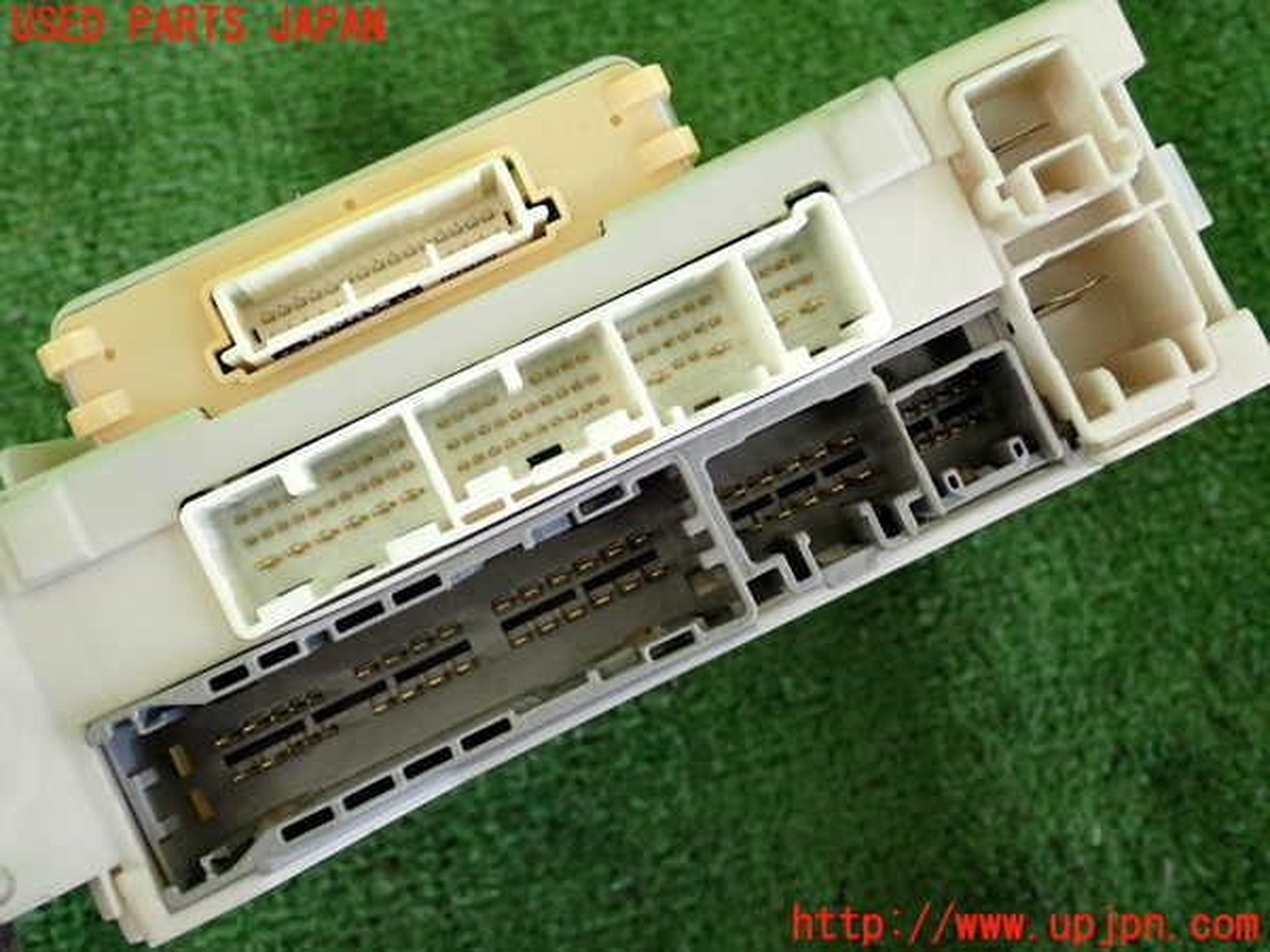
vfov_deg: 29.1
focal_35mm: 50
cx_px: 635
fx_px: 1834
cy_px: 476
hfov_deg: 38.2
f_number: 3.2
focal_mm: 9.01
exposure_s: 1/125
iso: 500
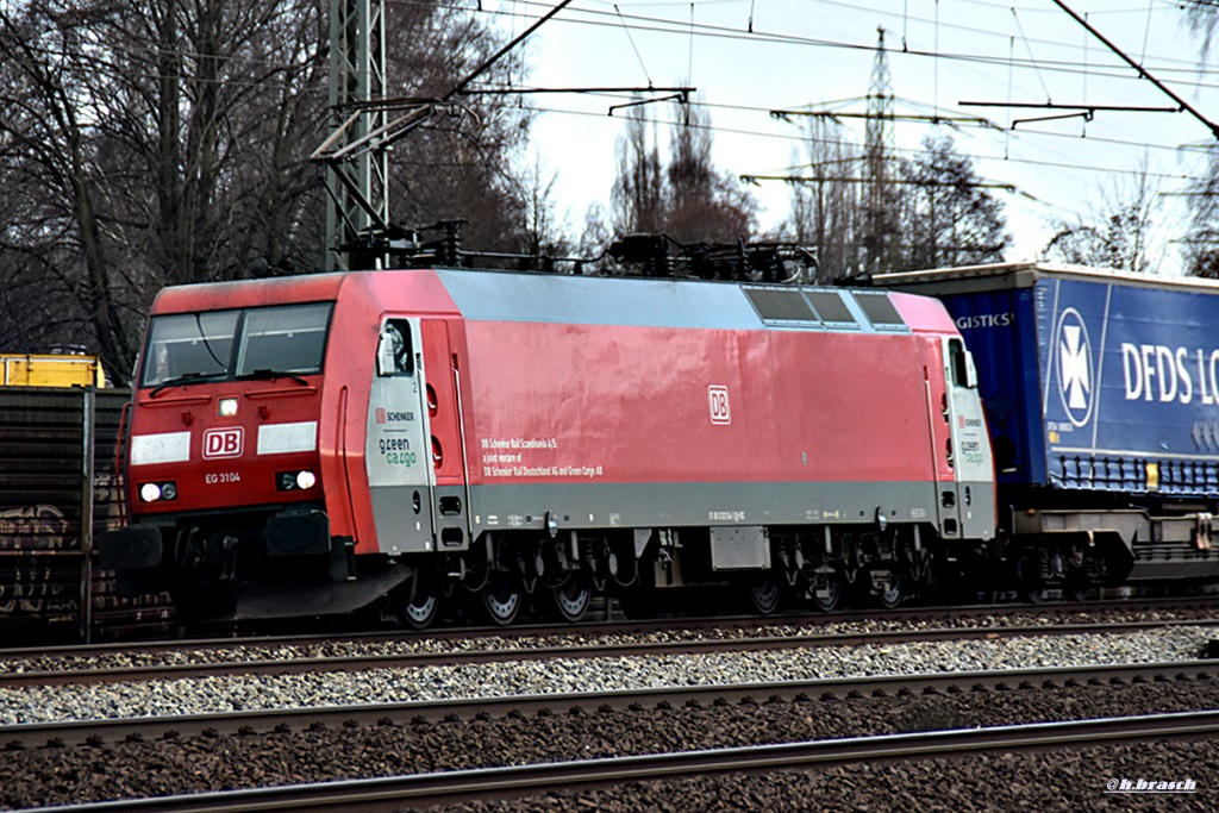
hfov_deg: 6.9
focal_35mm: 300
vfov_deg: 4.6
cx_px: 610
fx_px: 10159
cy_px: 406
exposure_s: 1/1000
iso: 1000
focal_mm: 200
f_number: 6.3
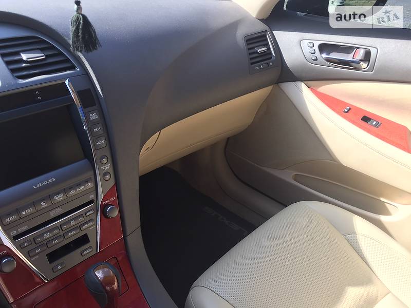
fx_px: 344
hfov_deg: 61.7
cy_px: 154
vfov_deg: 48.2
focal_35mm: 29
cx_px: 206
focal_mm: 4.2
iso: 32
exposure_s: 1/149
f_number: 2.2
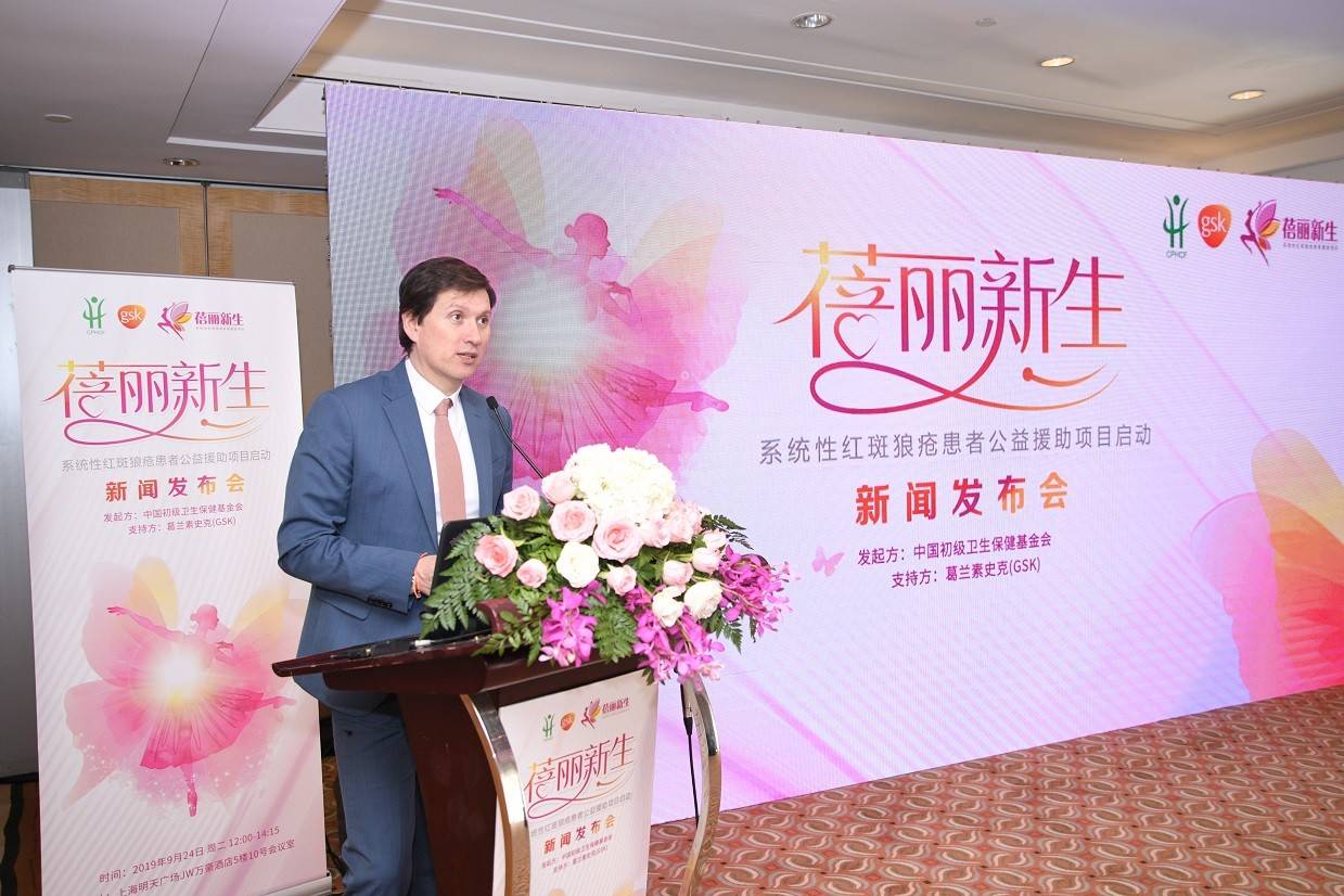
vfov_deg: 38.9
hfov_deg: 55.8
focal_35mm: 34
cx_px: 672
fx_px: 1269
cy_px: 448
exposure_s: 1/160
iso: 800
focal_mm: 34
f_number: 3.5
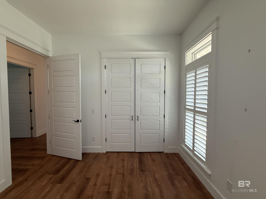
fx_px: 108
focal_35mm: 14
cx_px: 133
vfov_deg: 85.7
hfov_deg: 102.1
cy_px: 100
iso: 80
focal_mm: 2.22
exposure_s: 1/120
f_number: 2.2
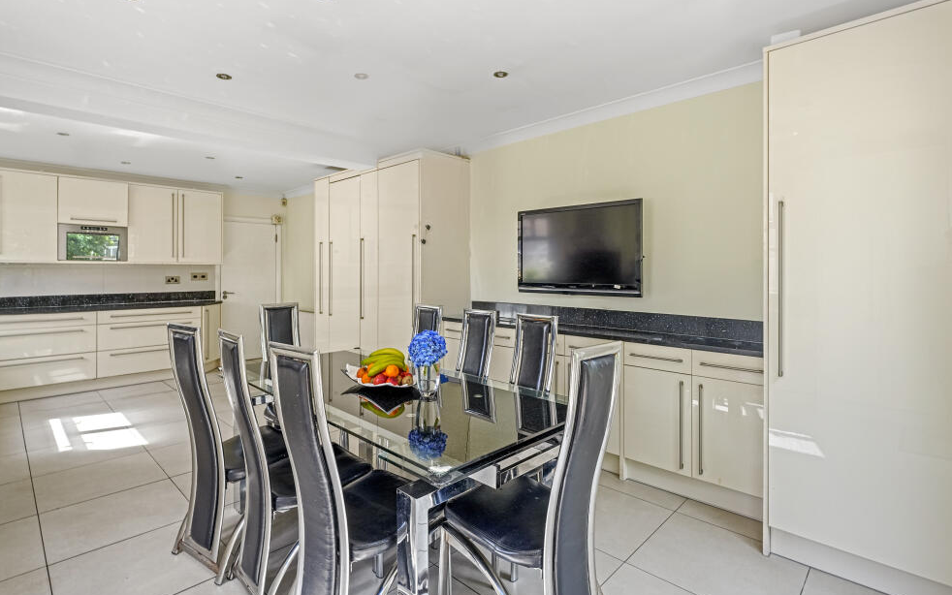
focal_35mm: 17
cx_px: 472
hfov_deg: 92.9
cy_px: 281
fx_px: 452
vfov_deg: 66.7
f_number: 7.1
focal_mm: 16.4
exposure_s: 1/40
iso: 640
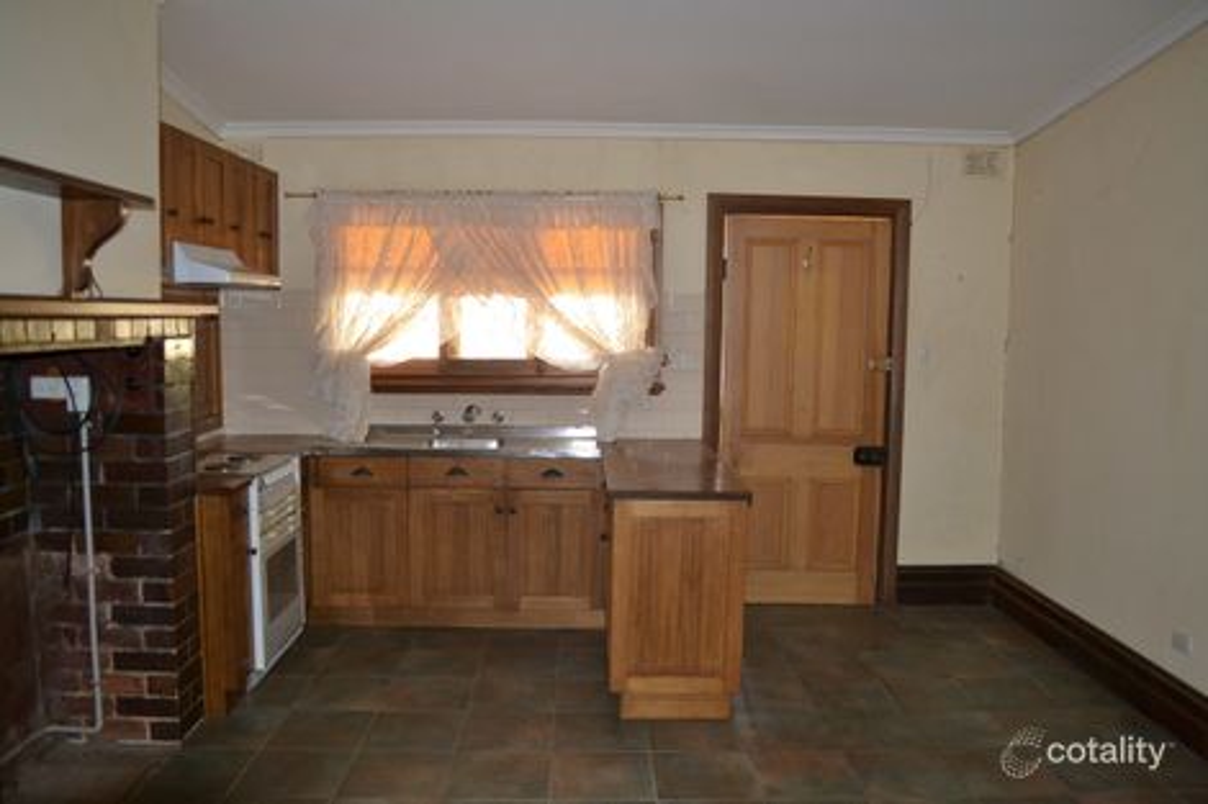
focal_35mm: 27
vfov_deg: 47.9
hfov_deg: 67.4
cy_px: 402
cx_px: 604
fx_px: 906
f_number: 3.5
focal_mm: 18
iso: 800
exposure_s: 1/30
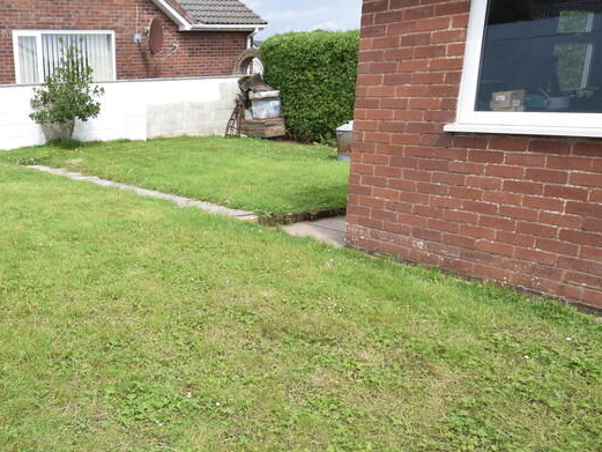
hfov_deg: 49.8
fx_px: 591
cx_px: 97
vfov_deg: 41.8
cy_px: 247
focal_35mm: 34
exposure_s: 1/320
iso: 200
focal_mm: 12
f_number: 9
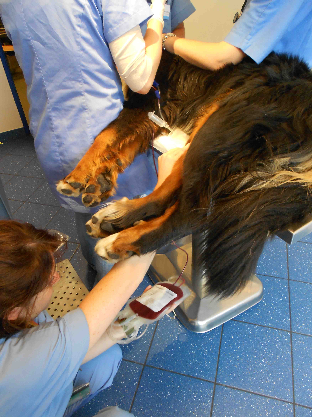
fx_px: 312
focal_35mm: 26
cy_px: 208
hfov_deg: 53.1
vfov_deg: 67.3
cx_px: 156
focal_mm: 4.6
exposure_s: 1/30
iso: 200
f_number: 3.2
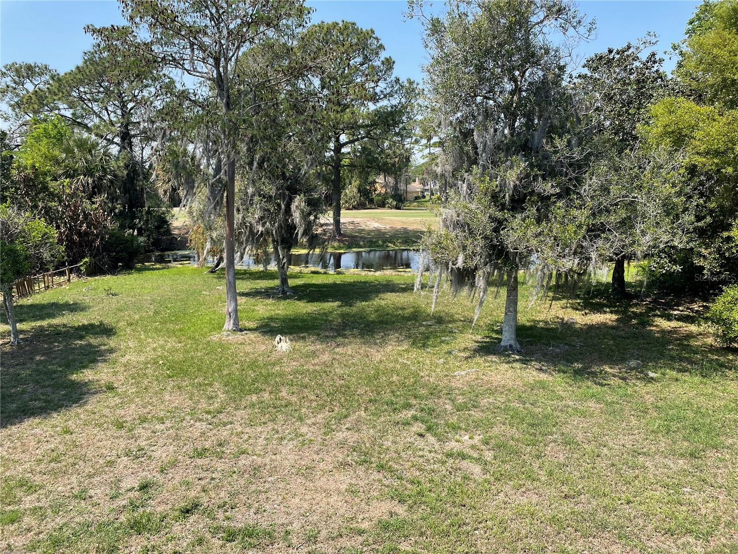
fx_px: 554
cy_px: 277
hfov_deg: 67.3
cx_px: 369
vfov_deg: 53.1
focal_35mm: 26
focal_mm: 4.2
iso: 32
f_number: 1.6
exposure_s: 1/1742
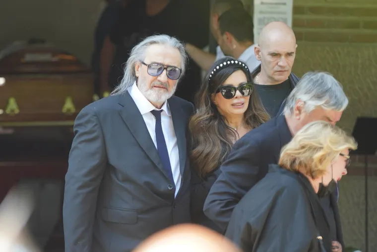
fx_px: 3142
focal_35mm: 300
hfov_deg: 6.9
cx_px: 188
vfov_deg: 4.6
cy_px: 126
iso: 640
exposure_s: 1/400
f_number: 2.8
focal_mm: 200
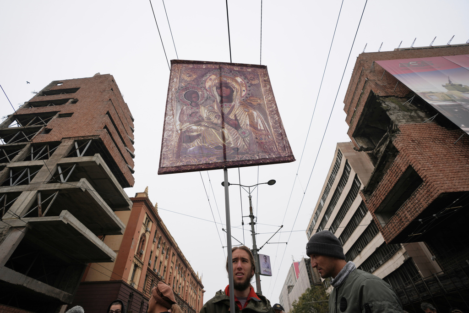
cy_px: 156
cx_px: 234
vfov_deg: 73.8
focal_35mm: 16
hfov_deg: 96.7
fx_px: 208
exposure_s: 1/500
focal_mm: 16
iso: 100
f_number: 4.5
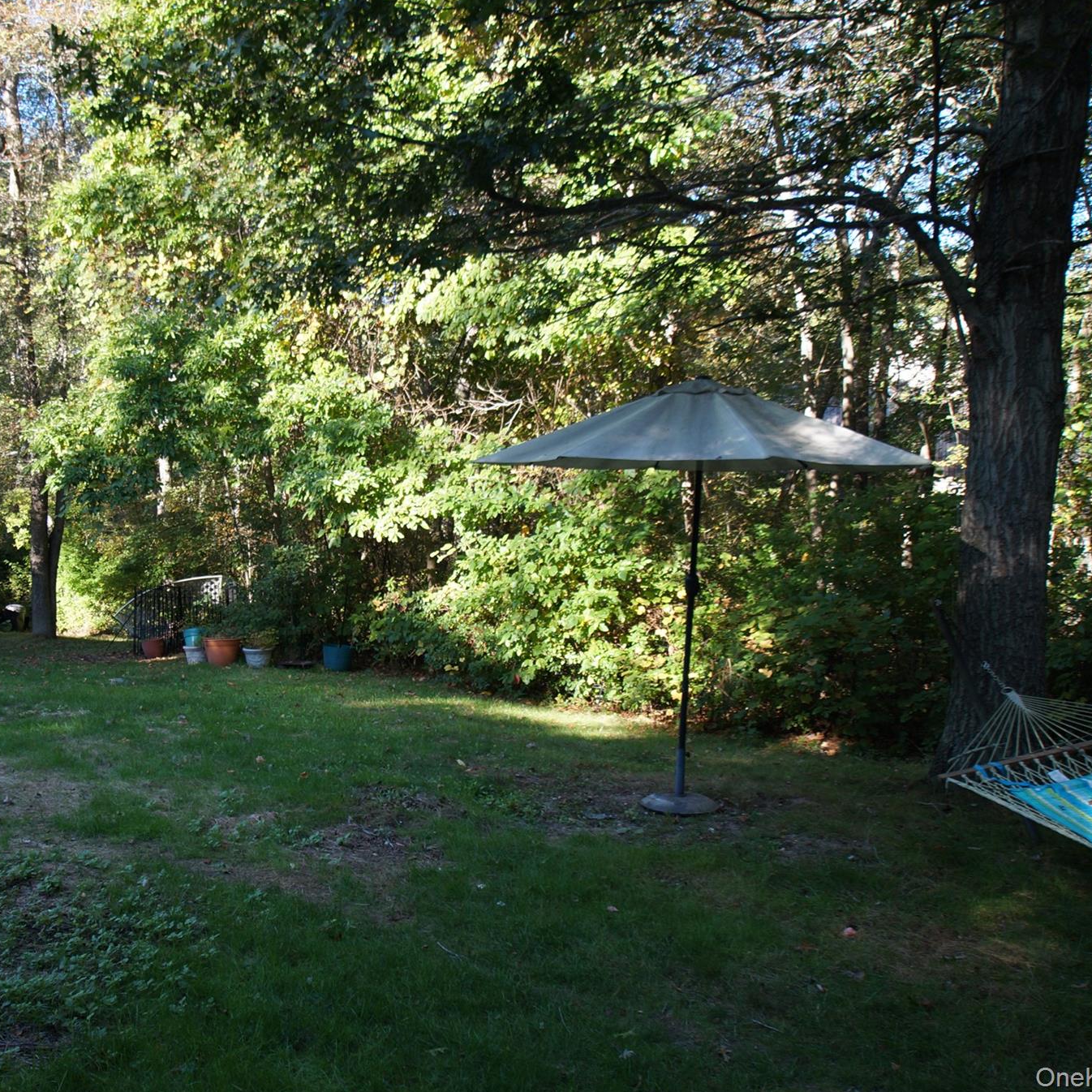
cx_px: 370
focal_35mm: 31
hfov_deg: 51.6
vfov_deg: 52.5
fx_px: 1106
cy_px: 545
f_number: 5.6
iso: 200
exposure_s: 1/60
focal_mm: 16
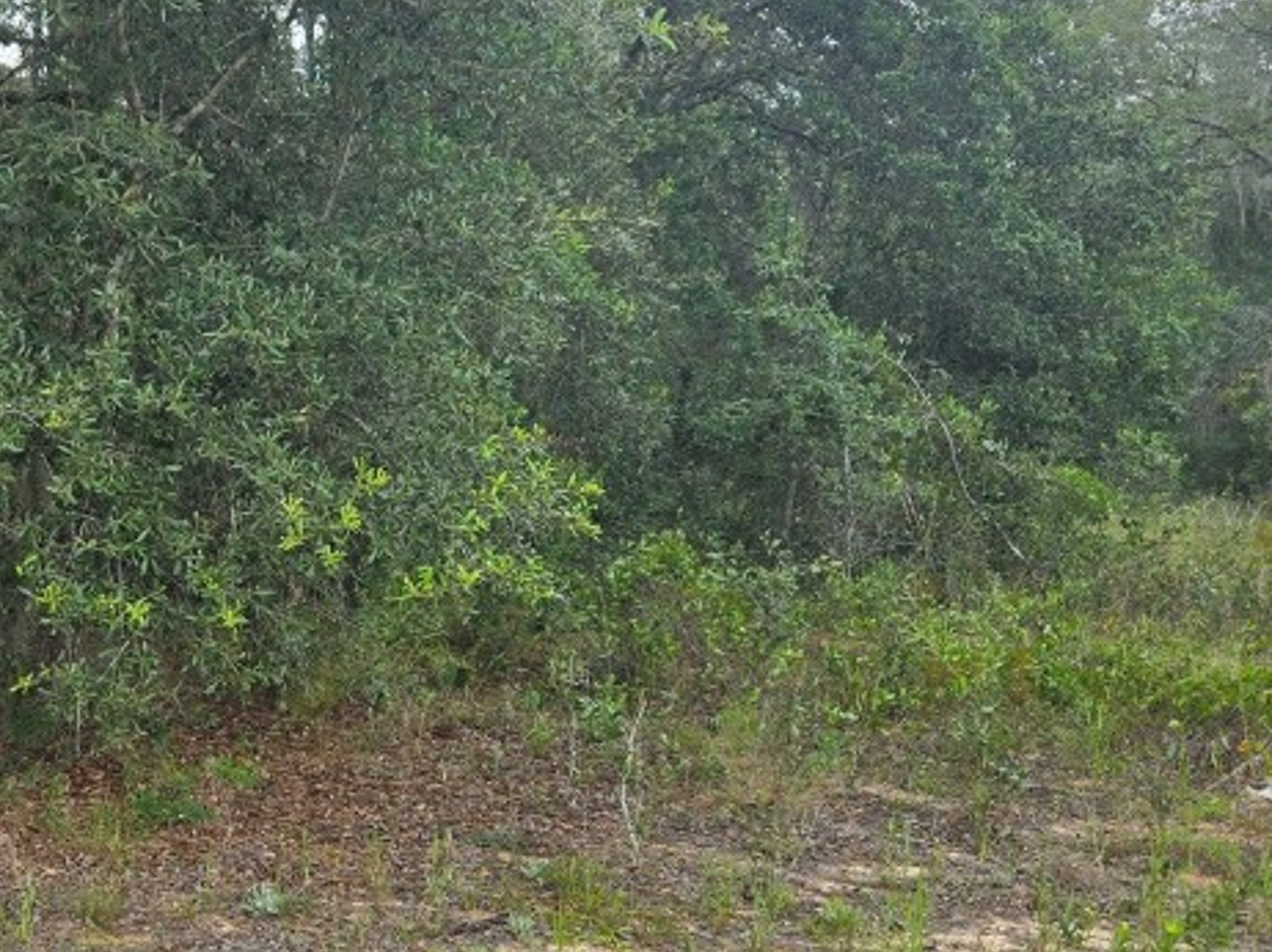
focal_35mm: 51
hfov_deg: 35.5
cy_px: 479
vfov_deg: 28.5
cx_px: 146
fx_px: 1873
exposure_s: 1/843
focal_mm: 5.4
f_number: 1.8
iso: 25
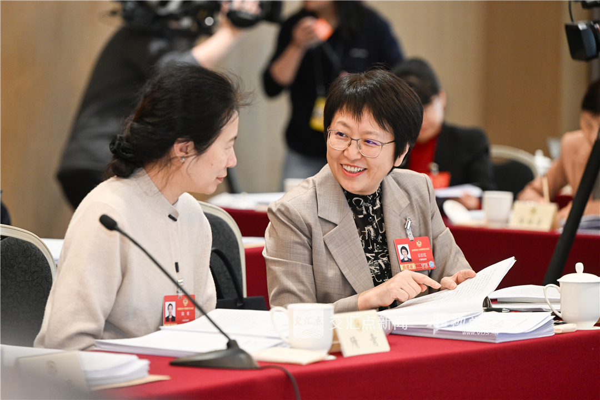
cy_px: 200
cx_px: 300
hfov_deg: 12.1
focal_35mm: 170
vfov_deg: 8.1
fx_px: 2833
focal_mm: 170
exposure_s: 1/250
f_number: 3.5
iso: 2000
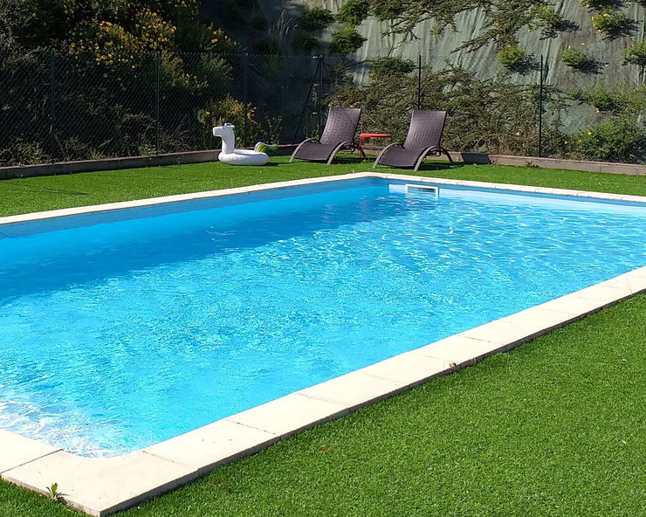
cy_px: 108
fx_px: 1090
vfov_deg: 26.2
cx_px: 186
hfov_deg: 32.6
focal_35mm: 57
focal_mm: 3.6
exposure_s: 1/1662
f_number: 1.9
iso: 40
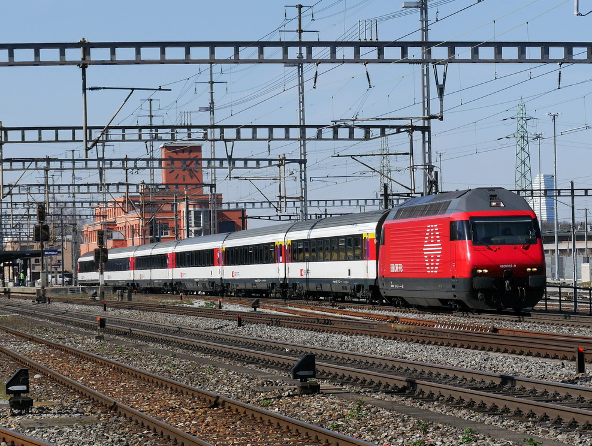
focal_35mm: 102
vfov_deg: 14.5
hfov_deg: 19.2
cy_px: 239
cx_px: 331
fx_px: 1747
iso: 160
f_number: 9
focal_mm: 42
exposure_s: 1/400
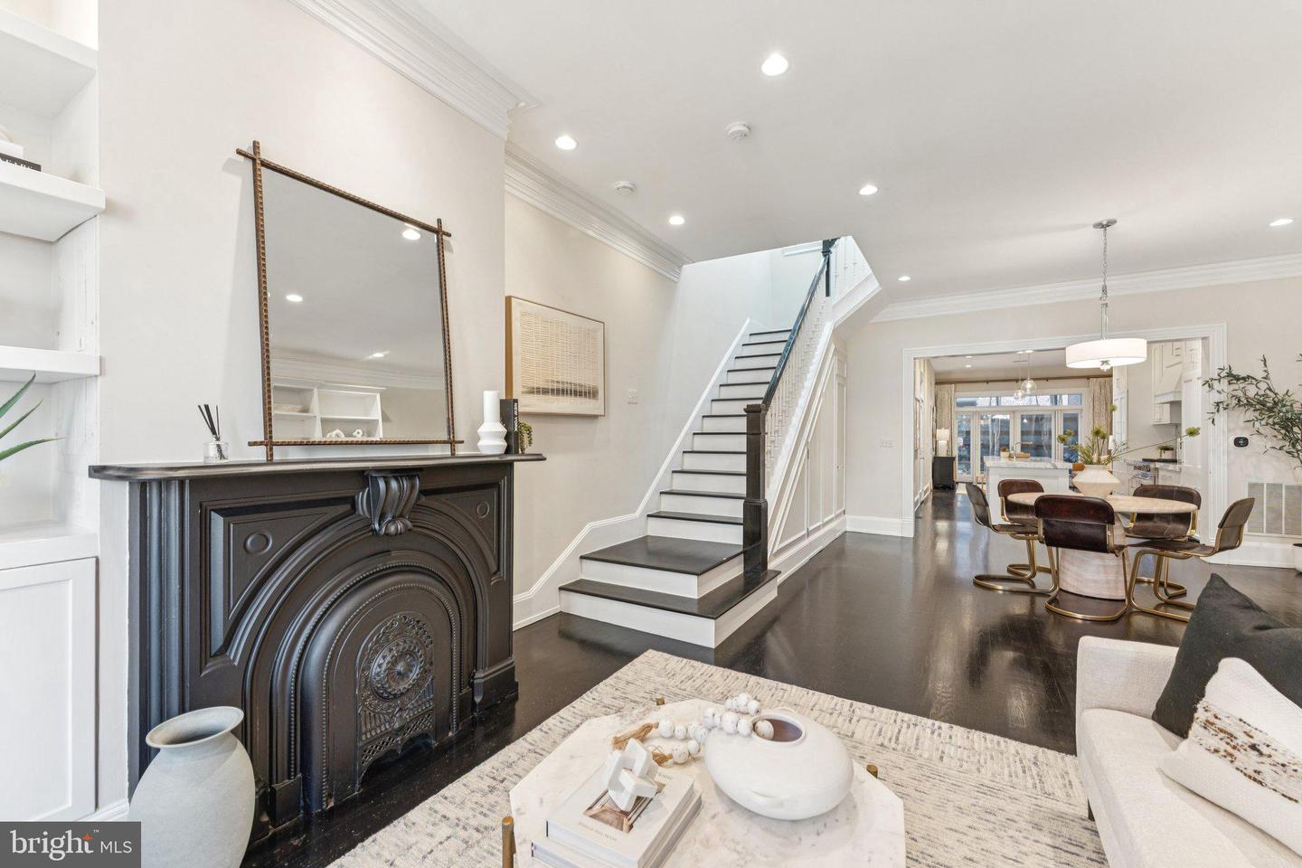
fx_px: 506
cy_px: 434
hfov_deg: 104.3
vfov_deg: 81.2
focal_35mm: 14
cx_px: 651
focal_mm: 14
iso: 200
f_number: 8
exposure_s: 1/8
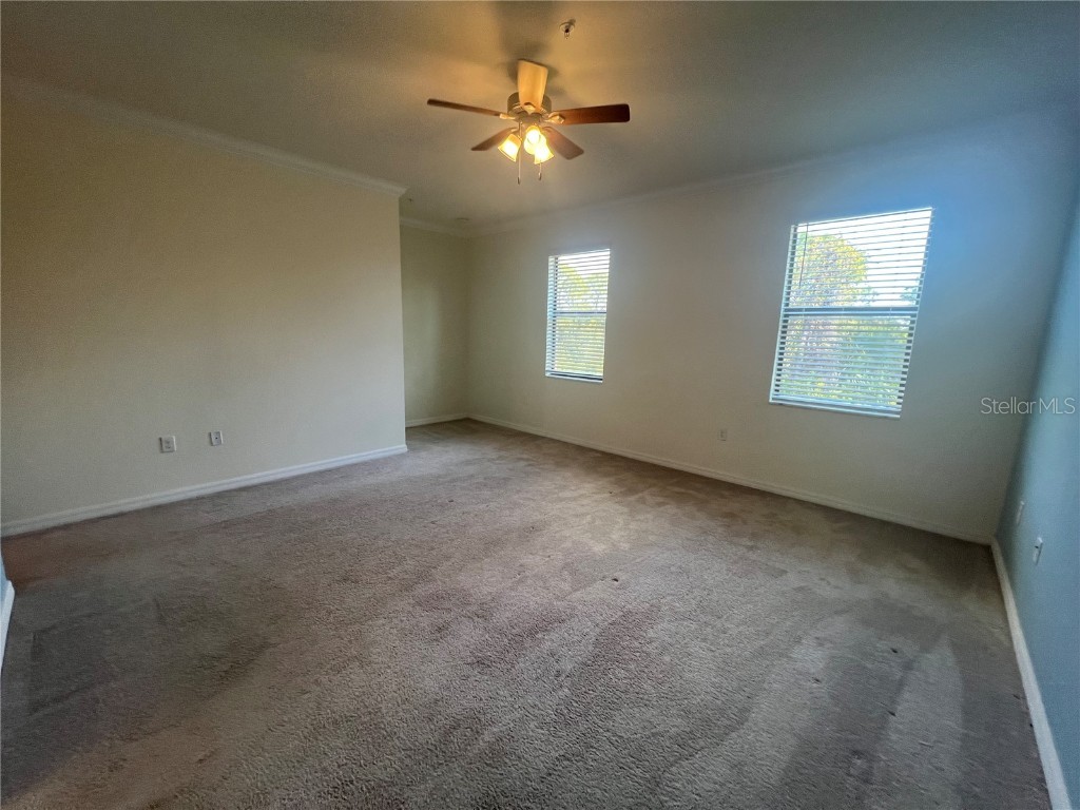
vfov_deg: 89.9
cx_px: 540
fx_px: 406
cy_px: 405
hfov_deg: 106.2
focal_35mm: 13
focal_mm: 1.57
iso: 160
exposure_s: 1/120
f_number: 1.8
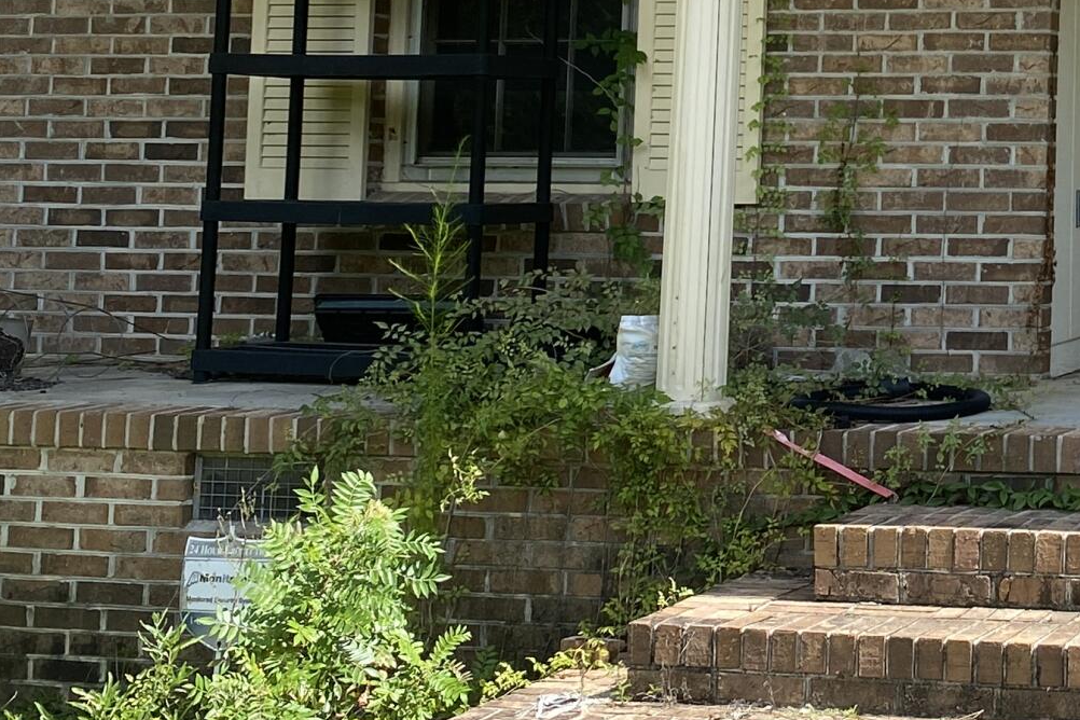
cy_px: -110
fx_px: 2430
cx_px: 1407
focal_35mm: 81
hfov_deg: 22.4
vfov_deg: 16.3
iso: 32
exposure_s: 1/1025
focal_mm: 4.25
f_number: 1.8
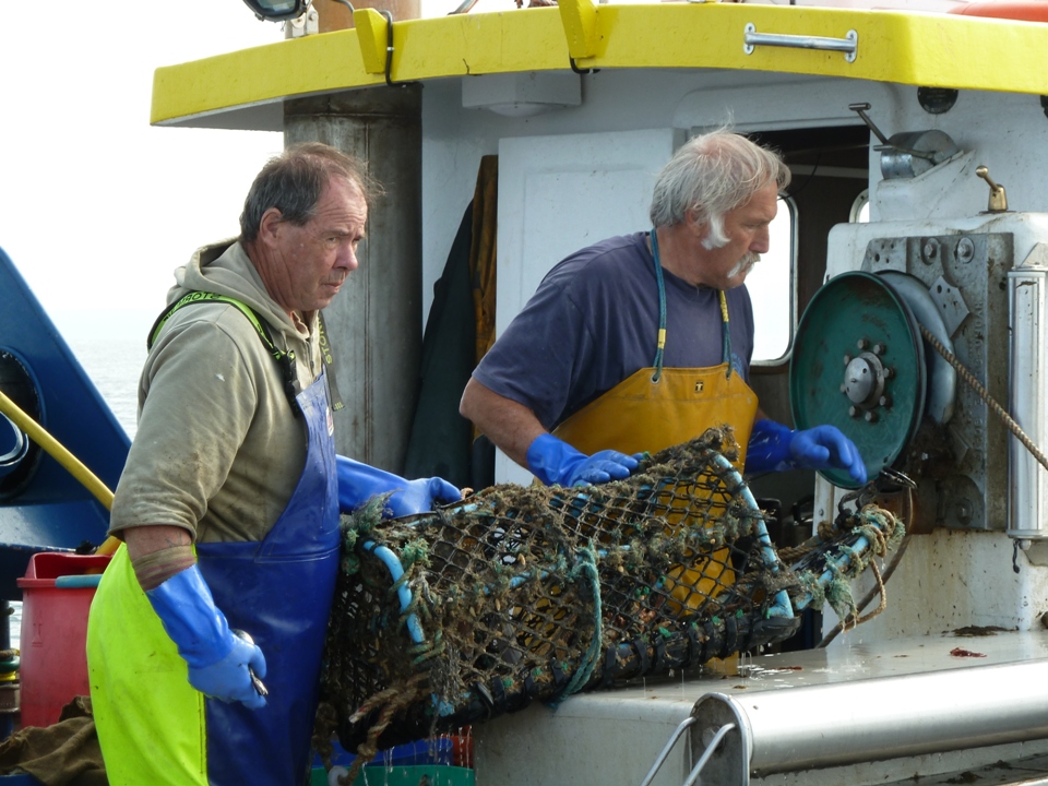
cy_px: 393
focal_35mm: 158
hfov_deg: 12.5
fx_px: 4783
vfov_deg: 9.4
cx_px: 524
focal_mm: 25.9
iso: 80
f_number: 4.5
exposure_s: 1/125
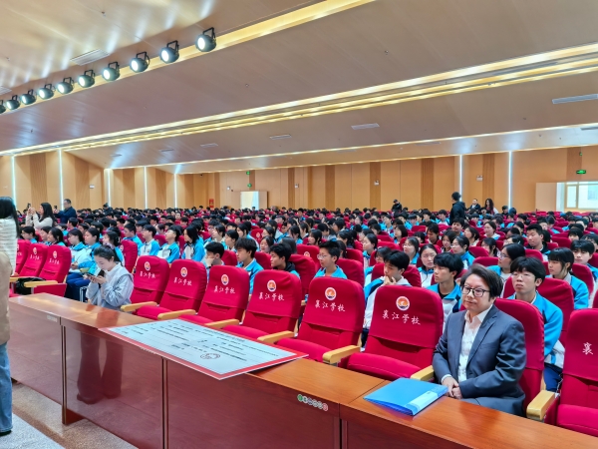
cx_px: 299
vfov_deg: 51.4
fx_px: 466
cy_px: 224
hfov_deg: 65.3
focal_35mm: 27
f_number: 1.8
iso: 160
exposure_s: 1/100
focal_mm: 5.35
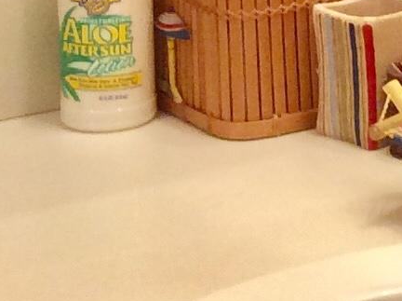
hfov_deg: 9.5
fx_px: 2227
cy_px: -209
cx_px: 875
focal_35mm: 192
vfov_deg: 7.5
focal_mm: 3.3
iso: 64
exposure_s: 1/24
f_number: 2.4
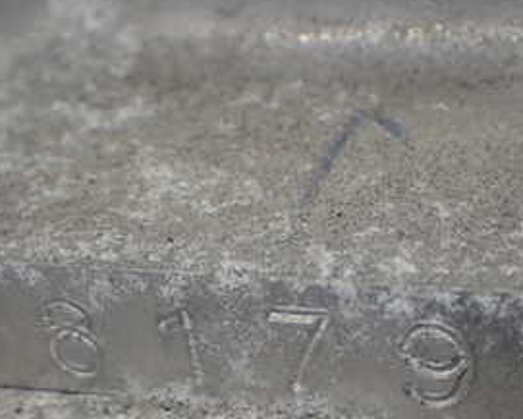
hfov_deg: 20.1
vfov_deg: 16.0
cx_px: 305
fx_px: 1471
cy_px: 359
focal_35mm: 95
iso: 200
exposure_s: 1/60
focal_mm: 7.84
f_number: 2.9
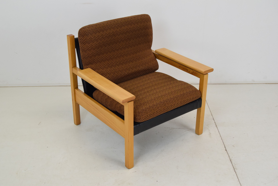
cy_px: 93
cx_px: 139
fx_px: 371
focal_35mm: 48
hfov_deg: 41.1
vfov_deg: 28.1
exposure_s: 1/200
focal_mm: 32
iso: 1600
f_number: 7.1
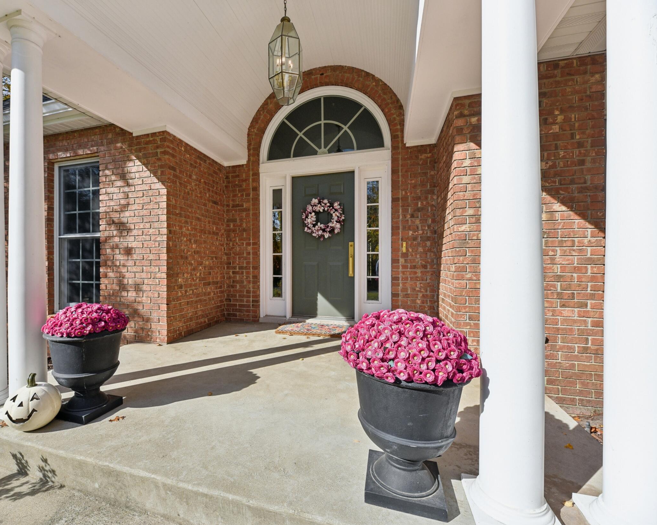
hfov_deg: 92.3
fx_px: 311
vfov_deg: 80.4
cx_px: 275
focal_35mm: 16
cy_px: 262
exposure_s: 1/640
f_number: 8
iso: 400
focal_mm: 14
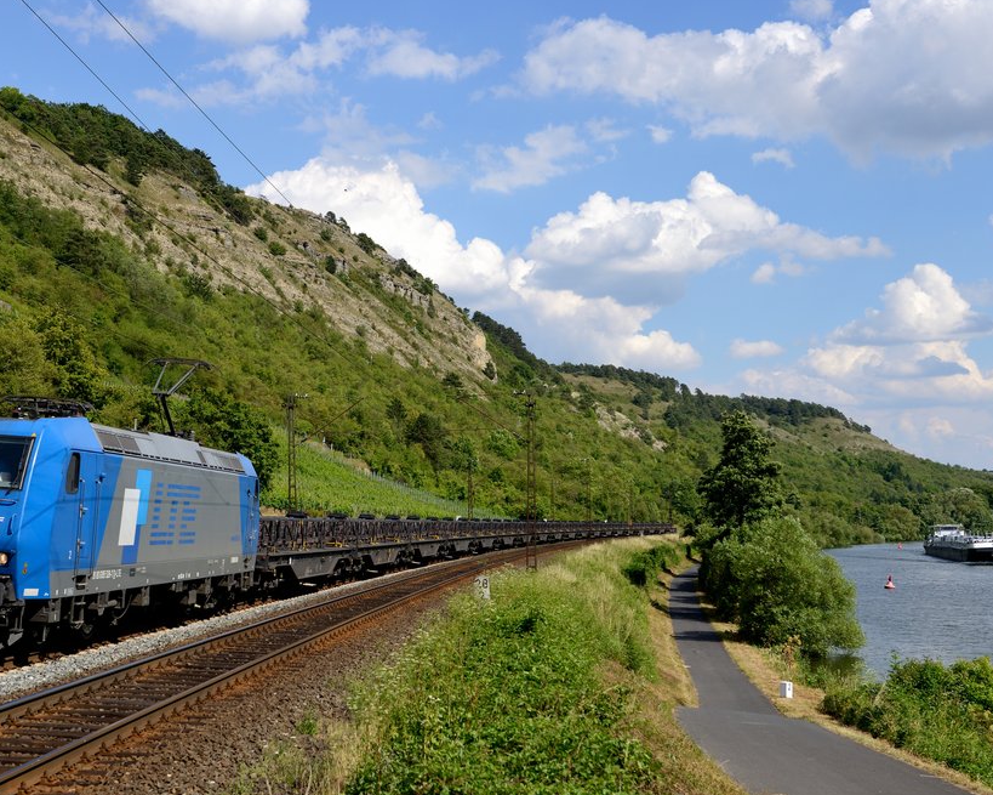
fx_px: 1616
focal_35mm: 55
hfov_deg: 34.0
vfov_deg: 27.6
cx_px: 390
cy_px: 443
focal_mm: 40
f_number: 6.3
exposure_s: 1/1600
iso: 200
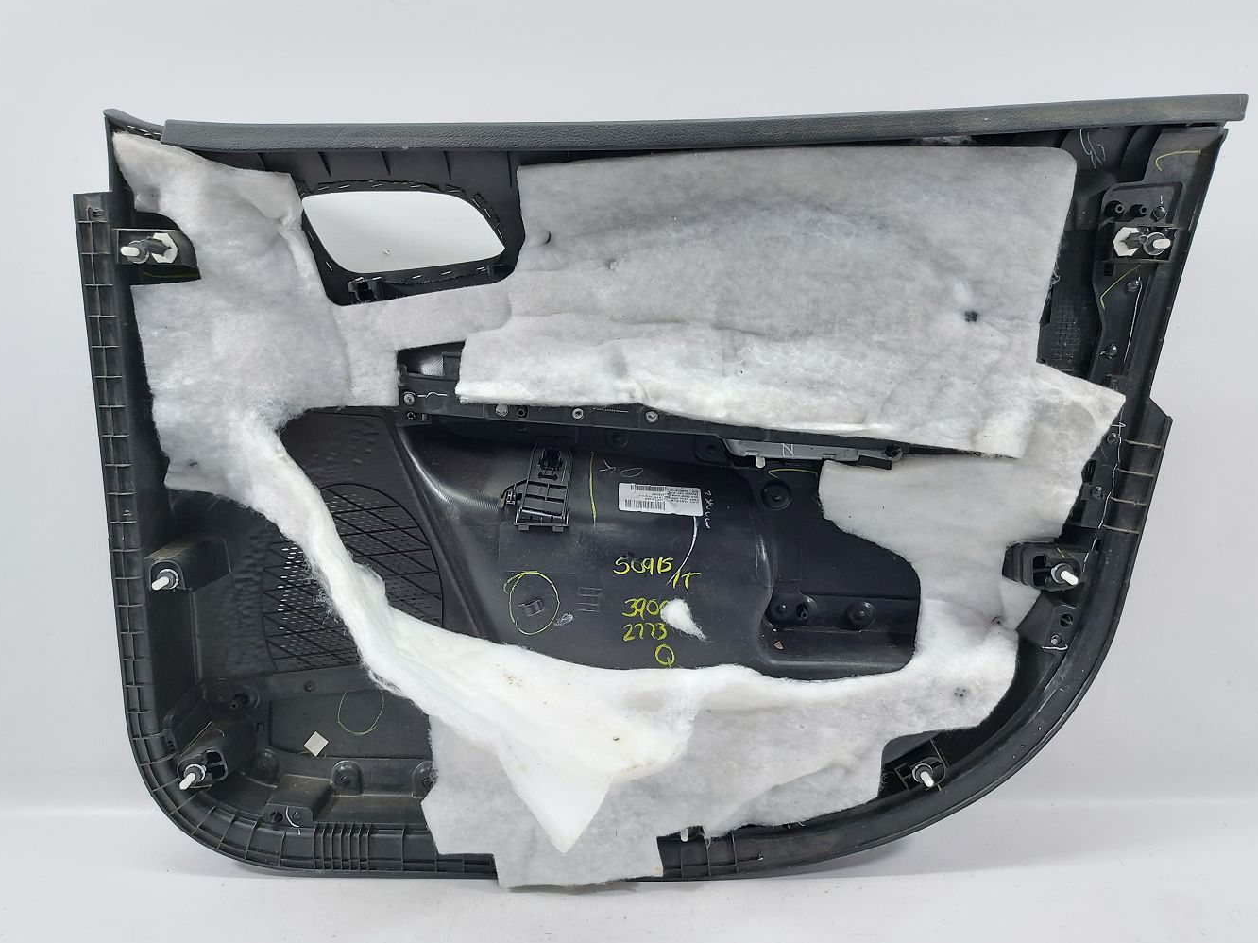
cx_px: 641
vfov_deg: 54.8
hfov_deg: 69.4
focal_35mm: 25
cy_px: 466
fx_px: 908
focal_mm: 5.23
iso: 100
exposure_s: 1/50
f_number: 1.8
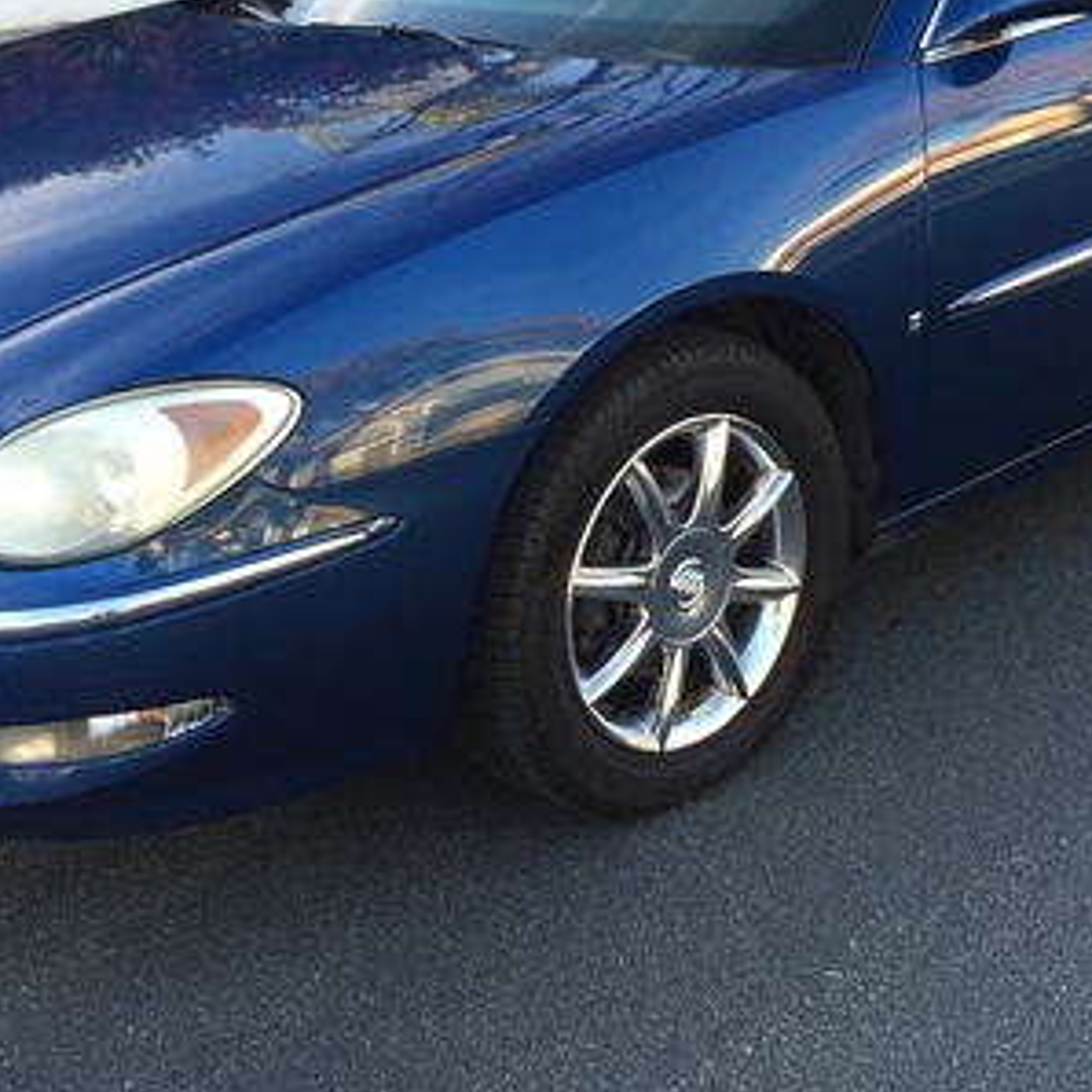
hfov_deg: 31.0
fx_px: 1963
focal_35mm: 55
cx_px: 638
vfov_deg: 31.0
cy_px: 454
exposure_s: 1/120
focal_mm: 4.15
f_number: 2.2
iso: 50
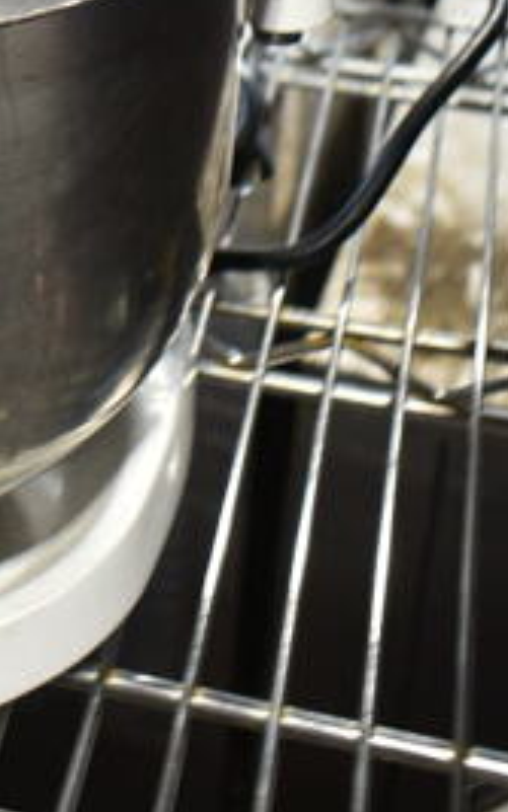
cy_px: -233
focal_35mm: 94
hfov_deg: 13.4
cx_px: -146
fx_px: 2081
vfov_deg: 20.3
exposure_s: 1/30
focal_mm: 18
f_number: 3.5
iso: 160
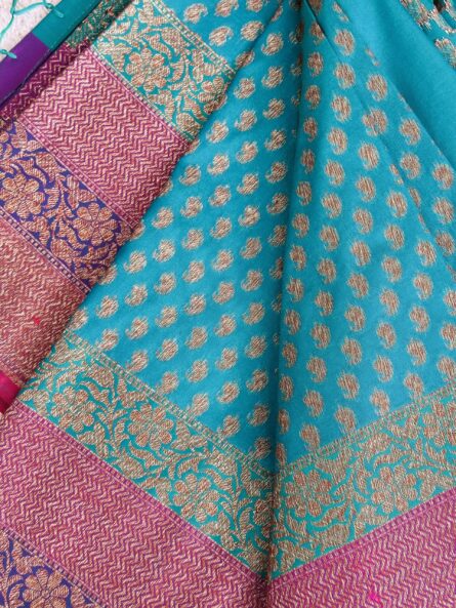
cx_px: 228
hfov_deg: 30.3
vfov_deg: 39.6
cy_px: 304
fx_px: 843
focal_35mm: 48
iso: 160
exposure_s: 1/60
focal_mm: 6.86
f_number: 1.78
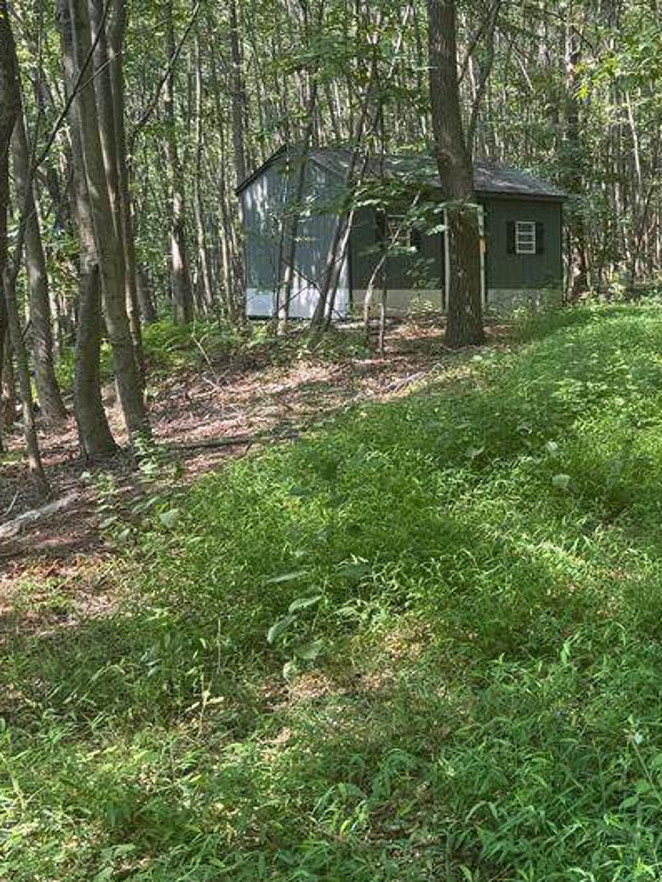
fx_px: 1249
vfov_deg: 38.8
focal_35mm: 49
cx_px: 664
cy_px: 363
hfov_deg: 27.9
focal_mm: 6.76
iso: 64
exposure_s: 1/121
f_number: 1.78
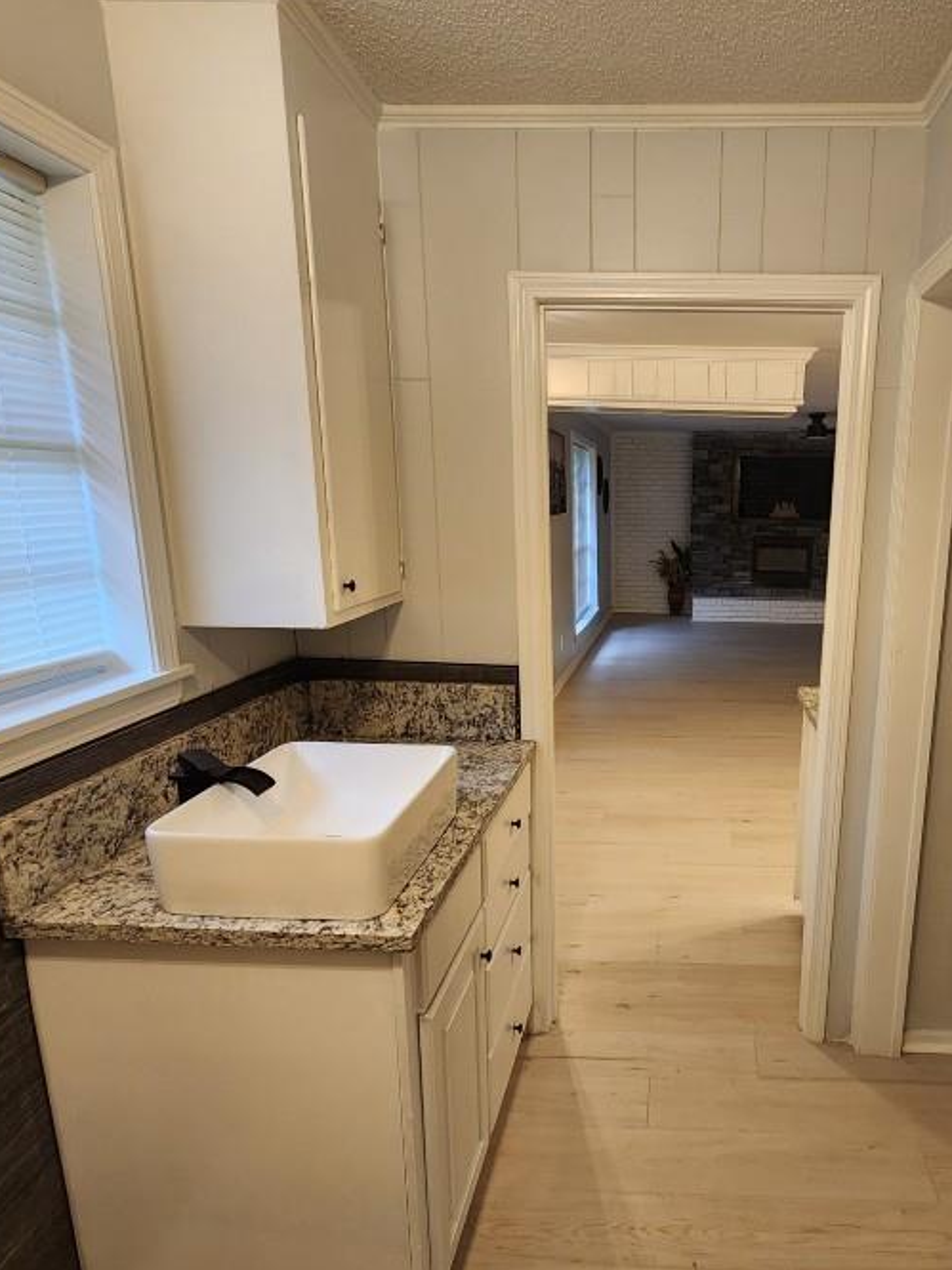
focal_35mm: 20
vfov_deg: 81.5
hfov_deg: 63.2
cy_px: 696
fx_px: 734
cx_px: 677
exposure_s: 1/60
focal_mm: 2.2
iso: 200
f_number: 2.2
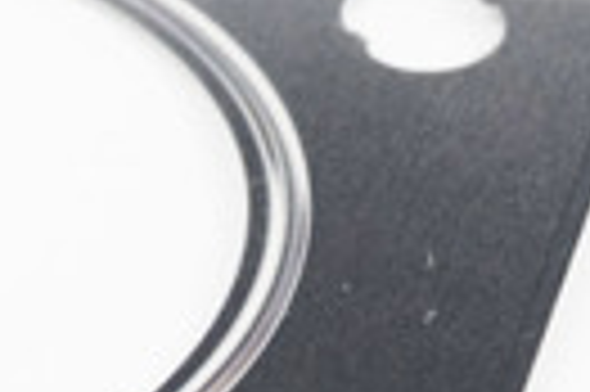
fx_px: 5778
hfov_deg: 5.8
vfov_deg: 3.9
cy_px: 191
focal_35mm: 353
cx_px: -329
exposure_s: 1/60
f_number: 5.3
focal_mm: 48
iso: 1100
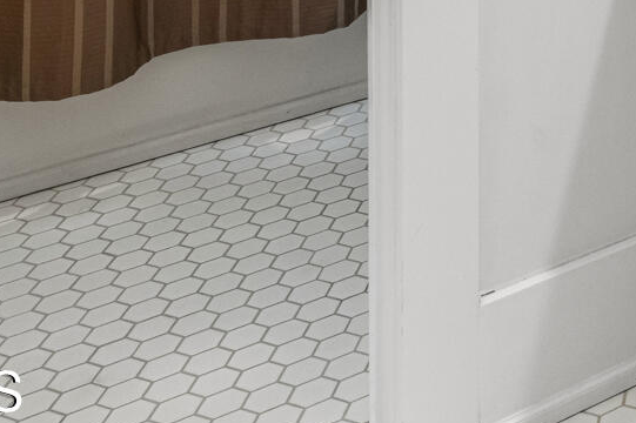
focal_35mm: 74
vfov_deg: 14.3
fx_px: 1306
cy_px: -499
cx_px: 1079
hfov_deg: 20.8
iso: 640
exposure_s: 1/2.5
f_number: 8
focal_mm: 16
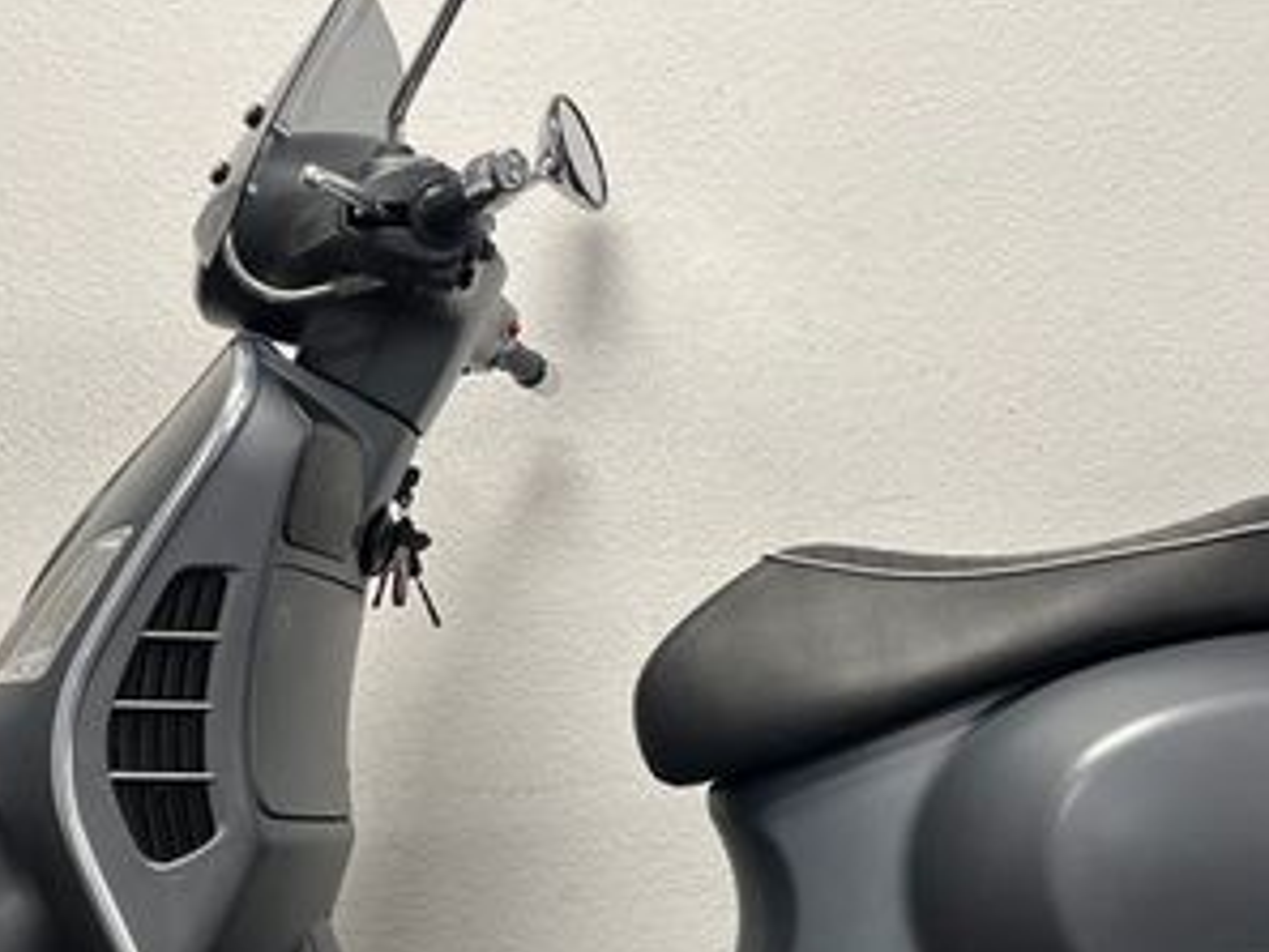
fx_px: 2054
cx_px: 701
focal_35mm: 56
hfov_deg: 34.3
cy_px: 730
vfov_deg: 25.8
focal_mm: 5.1
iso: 125
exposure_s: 1/100
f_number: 1.6
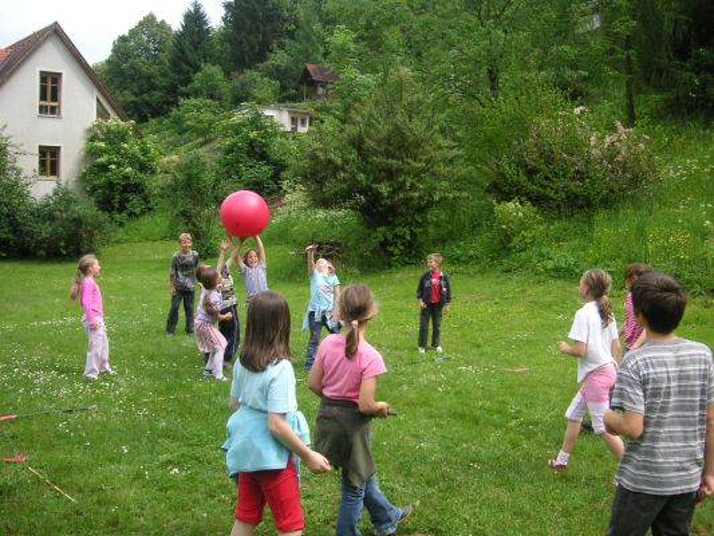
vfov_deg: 38.7
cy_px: 268
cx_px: 357
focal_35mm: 37
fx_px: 763
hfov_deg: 50.1
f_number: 2.8
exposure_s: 1/500
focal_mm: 6.1
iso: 50
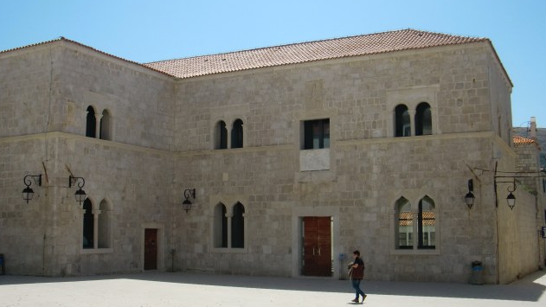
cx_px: 270
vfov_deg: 28.3
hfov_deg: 48.4
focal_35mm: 42
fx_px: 608
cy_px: 143
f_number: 8.9
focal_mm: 6.66
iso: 100
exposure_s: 1/320
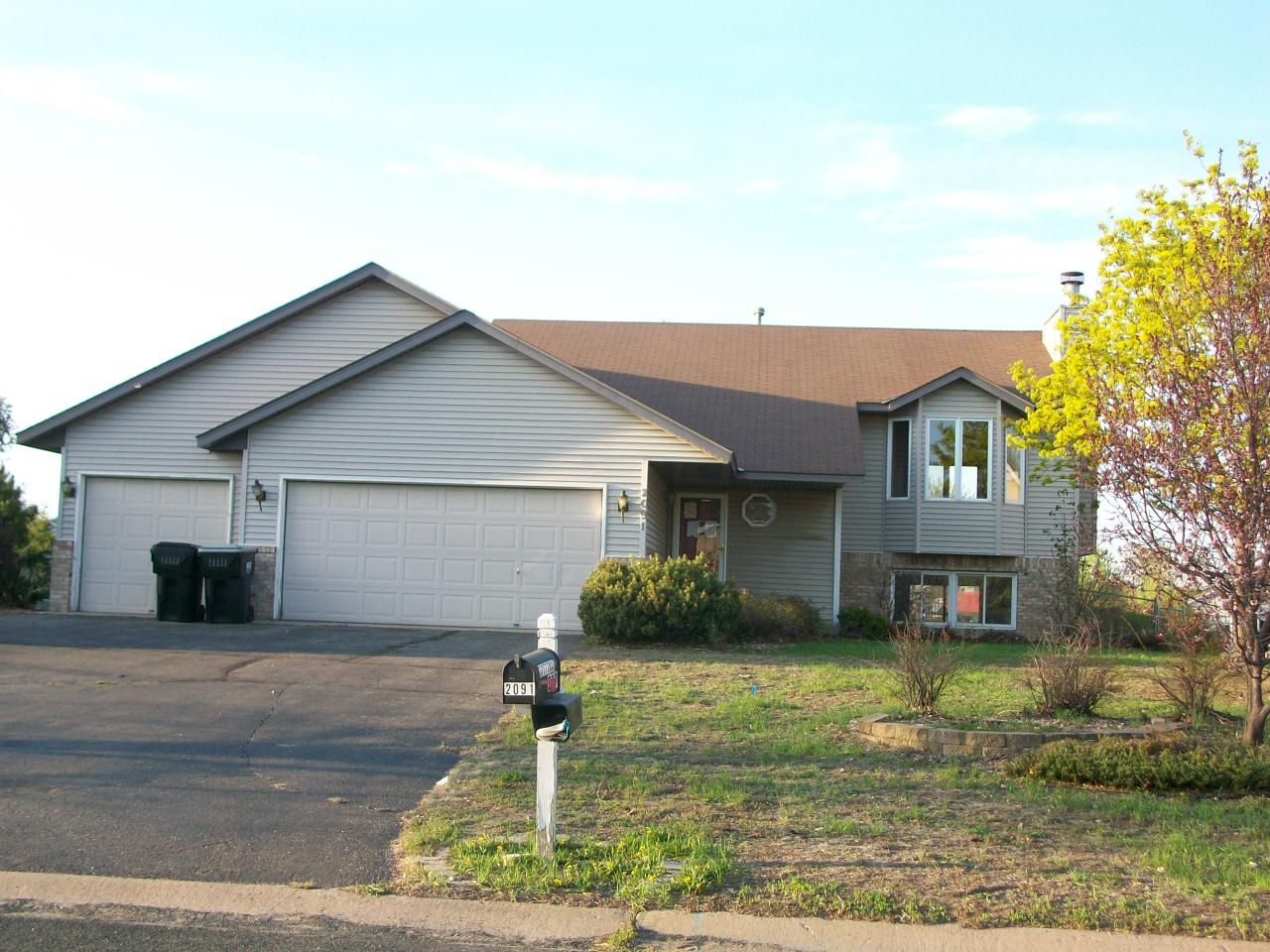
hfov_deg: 44.8
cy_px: 476
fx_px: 1541
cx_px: 635
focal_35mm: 42
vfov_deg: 34.3
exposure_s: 1/178
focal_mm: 7.1
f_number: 3.2
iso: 80
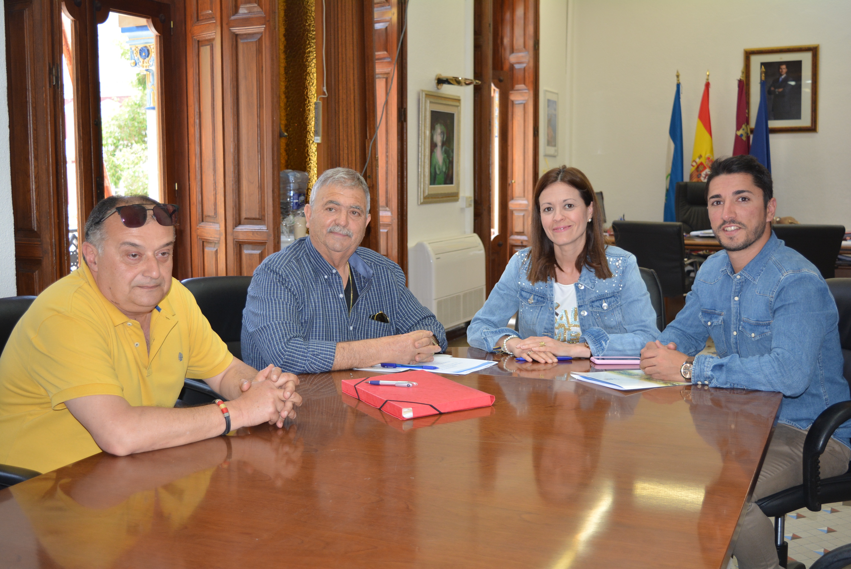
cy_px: 284
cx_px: 426
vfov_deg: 31.9
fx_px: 994
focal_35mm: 42
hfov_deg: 46.4
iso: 400
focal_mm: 28
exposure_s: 1/125
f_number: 4.2
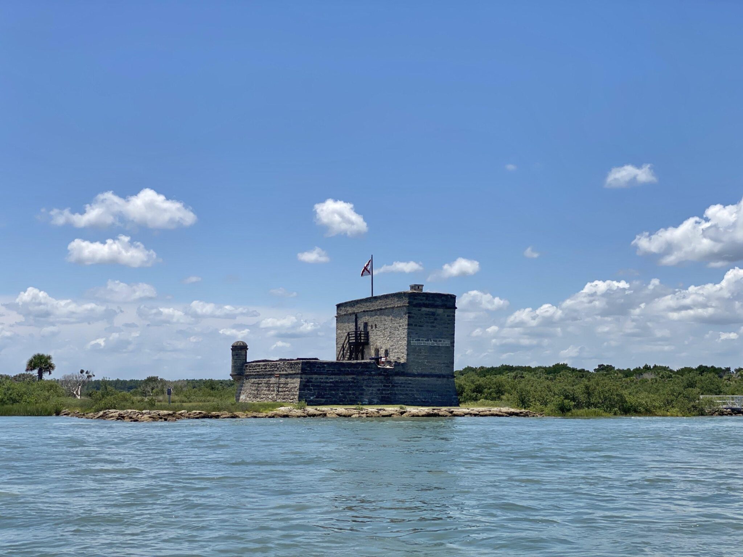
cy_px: 278
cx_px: 372
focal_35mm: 52
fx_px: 1116
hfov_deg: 36.8
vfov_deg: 28.0
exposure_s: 1/2817
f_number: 2
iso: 20
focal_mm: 6
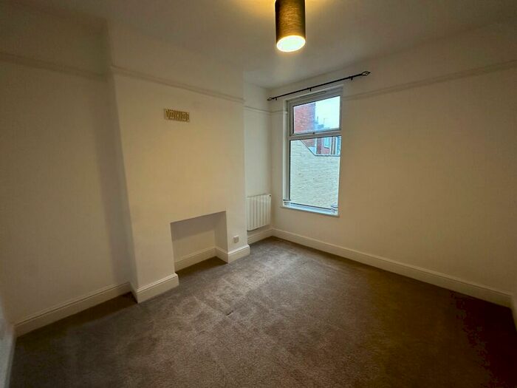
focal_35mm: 14
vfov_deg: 85.7
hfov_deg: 102.1
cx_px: 258
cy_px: 194
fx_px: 209
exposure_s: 1/50
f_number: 2.2
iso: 500
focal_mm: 2.22
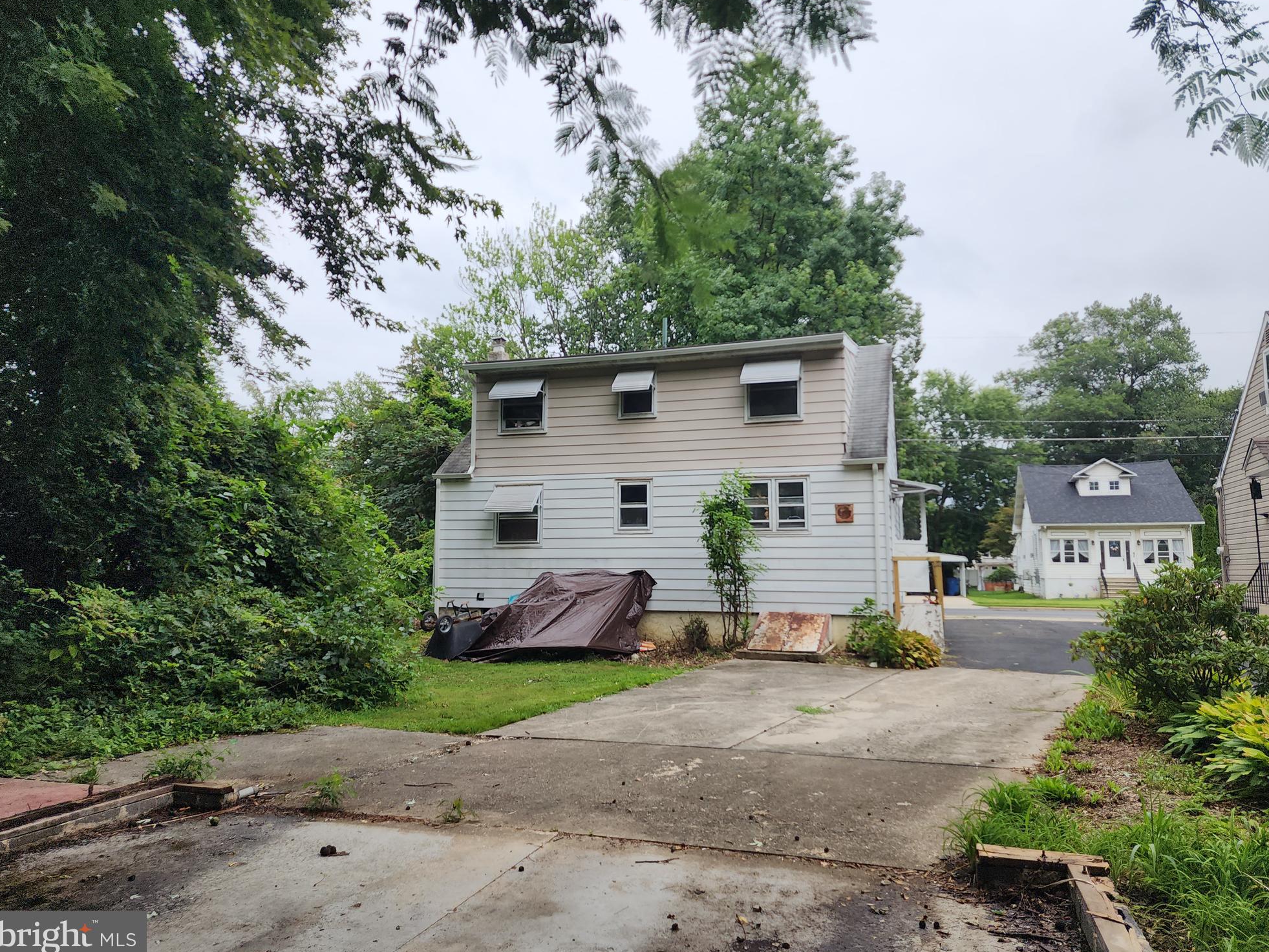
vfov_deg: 56.8
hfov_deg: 71.6
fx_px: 880
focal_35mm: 24
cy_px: 467
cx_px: 647
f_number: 1.8
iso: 12
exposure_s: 1/269
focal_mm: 6.4
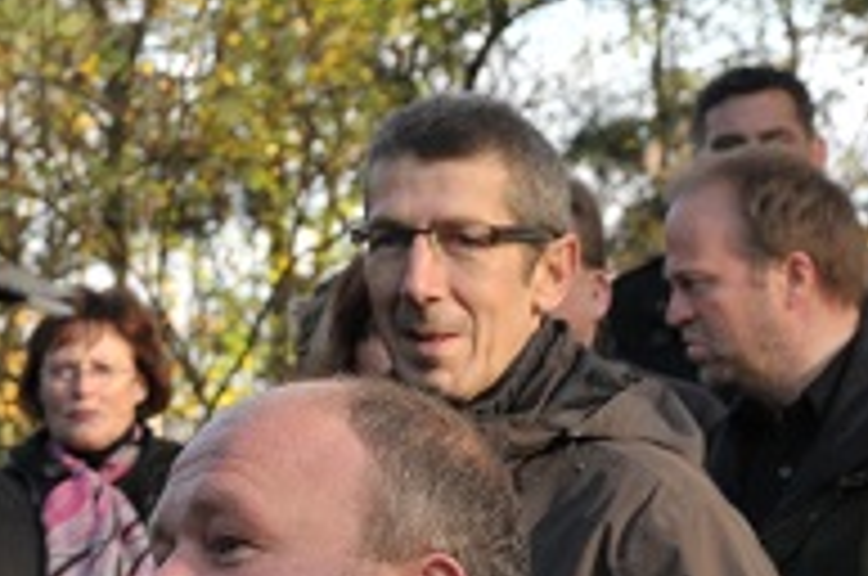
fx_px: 5609
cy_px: -4
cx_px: -261
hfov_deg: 8.7
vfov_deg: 5.9
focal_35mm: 233
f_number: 8
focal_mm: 50
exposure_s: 1/250
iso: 640
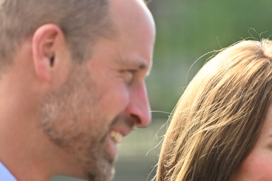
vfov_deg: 2.4
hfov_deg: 3.6
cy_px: 226
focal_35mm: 579
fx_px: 4376
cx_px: 149
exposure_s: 1/1600
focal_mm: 180
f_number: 2.8
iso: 400
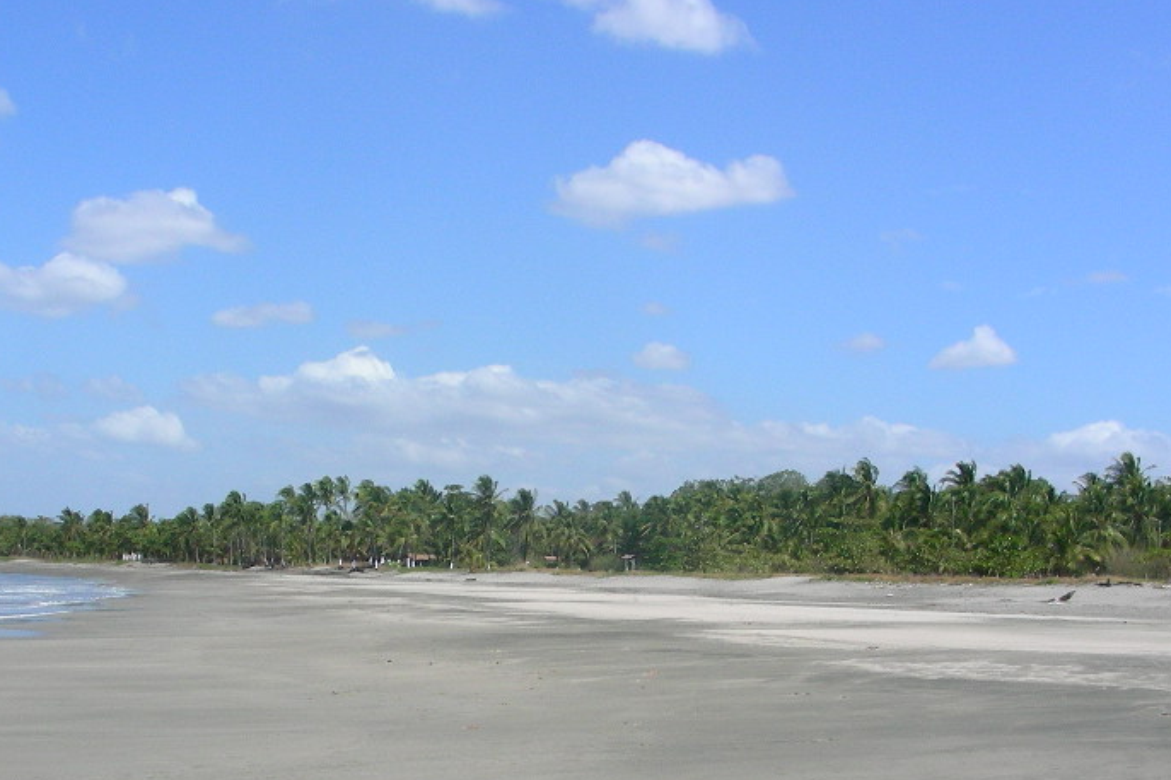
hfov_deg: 33.8
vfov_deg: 22.8
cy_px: 570
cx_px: 471
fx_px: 1919
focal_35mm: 59
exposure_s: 1/494
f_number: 5.6
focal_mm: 6.3
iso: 50
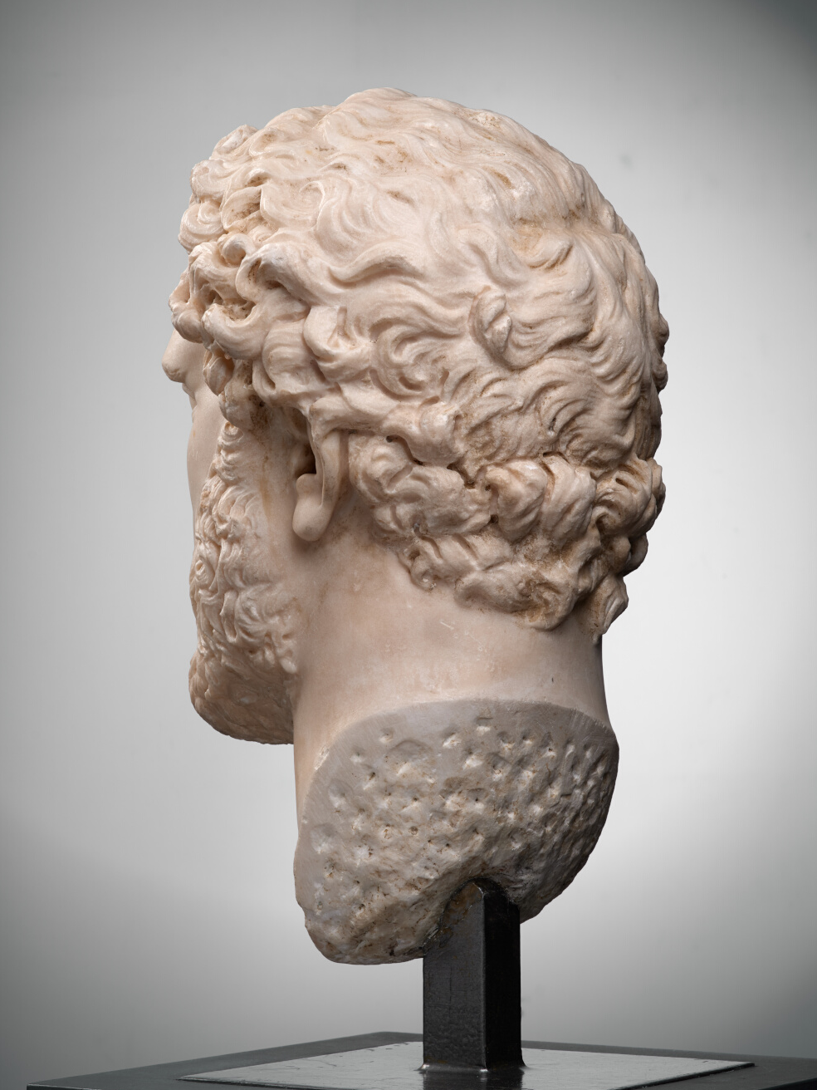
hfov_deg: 22.9
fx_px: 2014
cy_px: 550
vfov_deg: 30.3
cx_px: 407
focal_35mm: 64
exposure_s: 1/125
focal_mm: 80
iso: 100
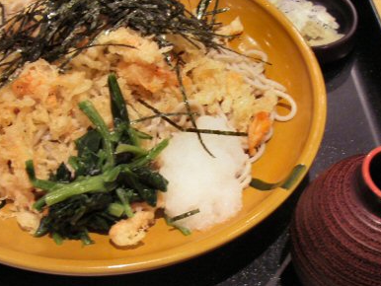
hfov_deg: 32.6
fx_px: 650
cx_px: 147
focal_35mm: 59
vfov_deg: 24.8
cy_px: 165
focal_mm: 6.3
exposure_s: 1/10
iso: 160
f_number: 3.3
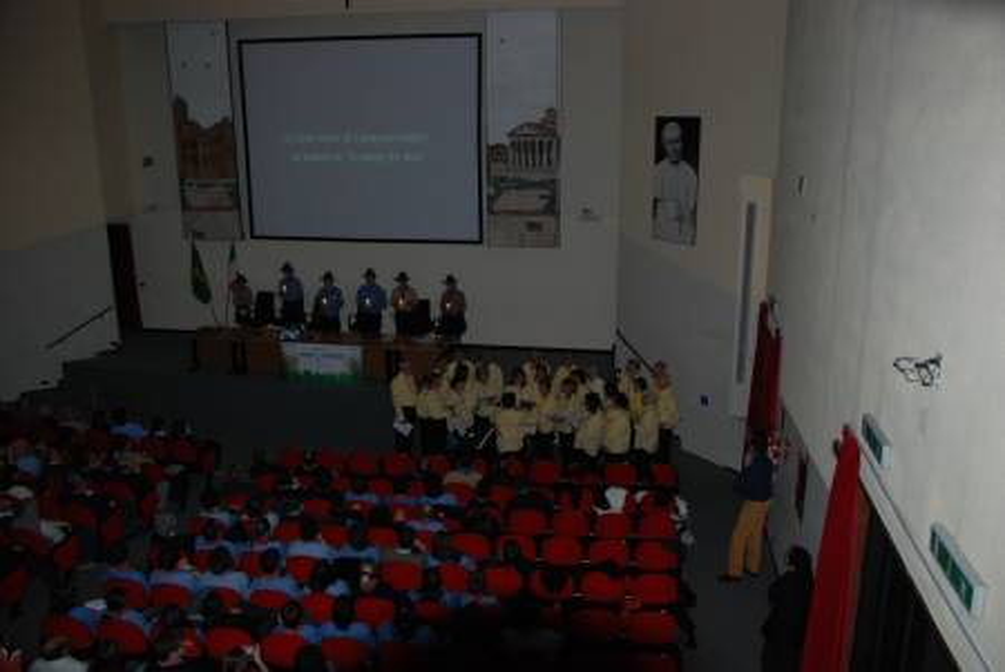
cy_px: 336
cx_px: 502
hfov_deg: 61.9
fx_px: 838
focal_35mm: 30
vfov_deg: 43.7
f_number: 3.8
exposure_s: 1/60
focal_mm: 20
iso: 280
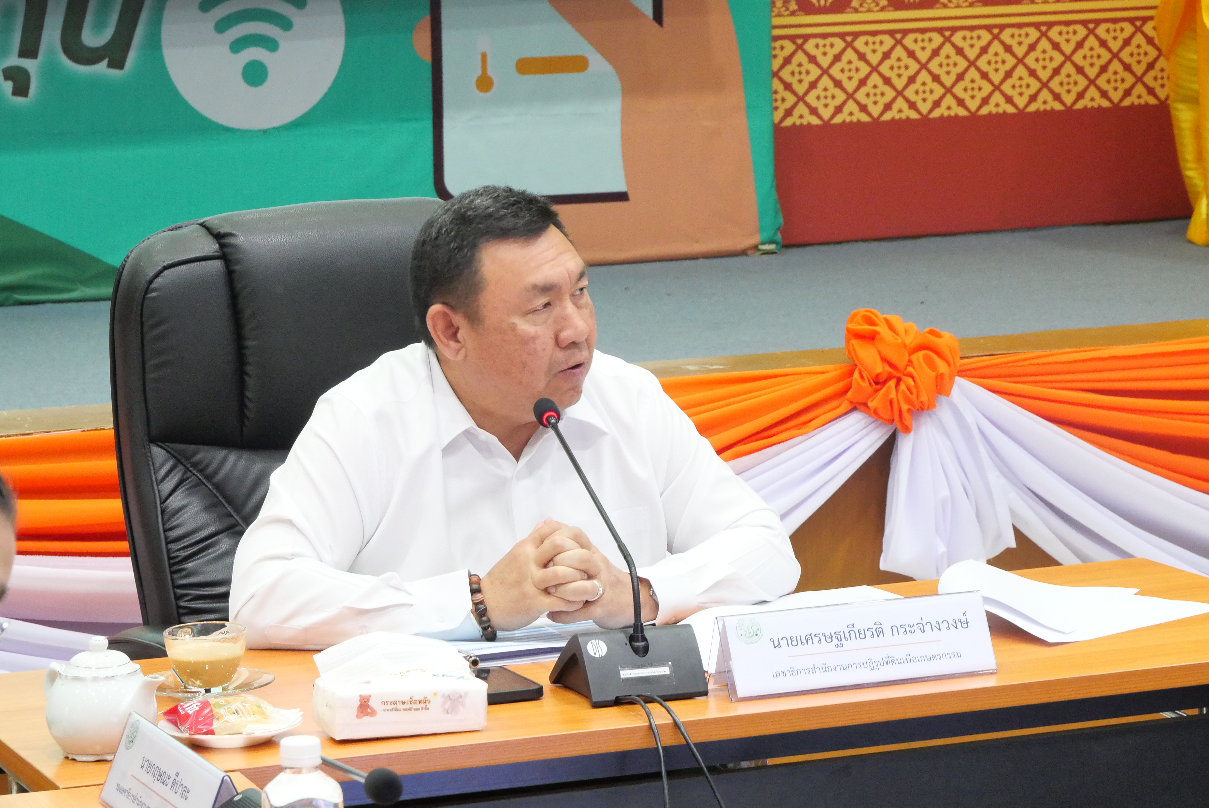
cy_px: 404
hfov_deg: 16.5
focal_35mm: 124
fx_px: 4167
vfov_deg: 11.1
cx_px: 604
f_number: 8
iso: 3200
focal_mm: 60
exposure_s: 1/30
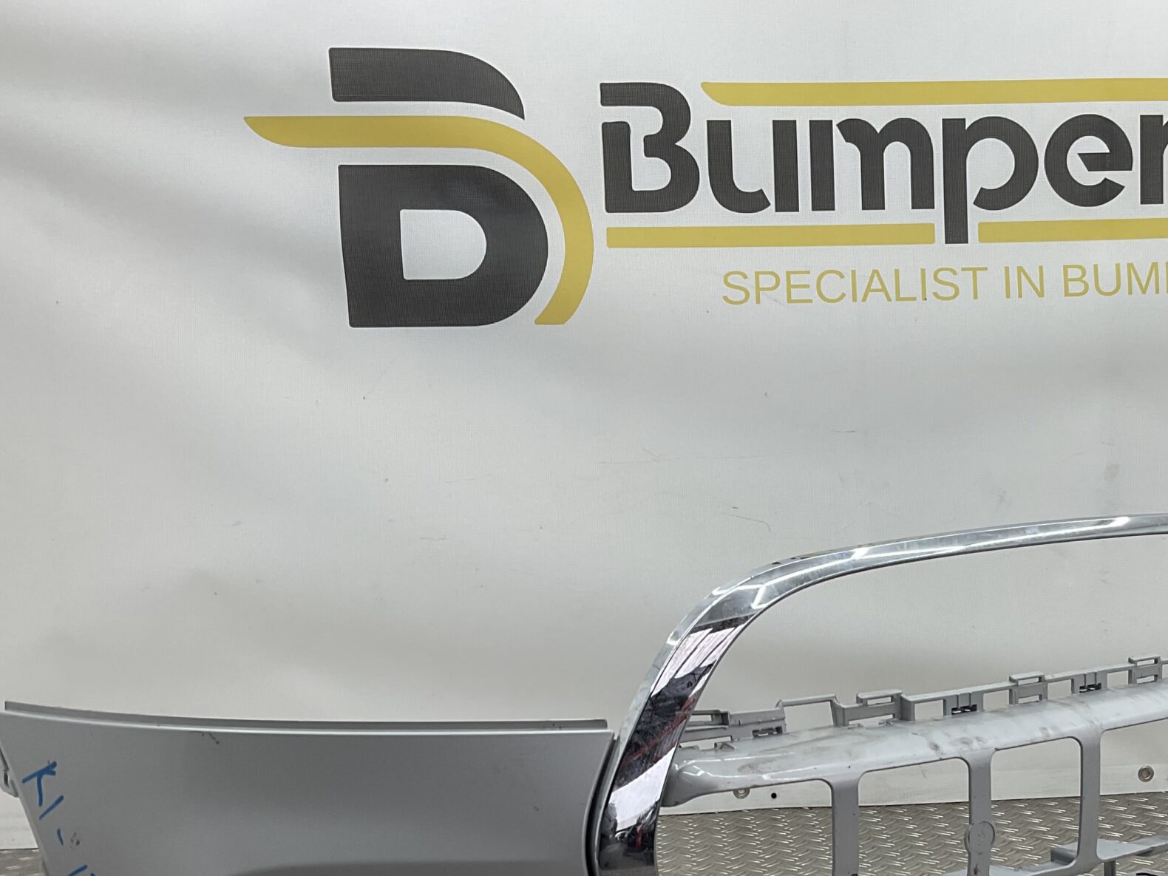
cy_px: 679
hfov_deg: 39.8
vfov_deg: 30.3
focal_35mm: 47
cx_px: 798
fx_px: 1586
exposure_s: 1/104
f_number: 1.8
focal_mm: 3
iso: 16
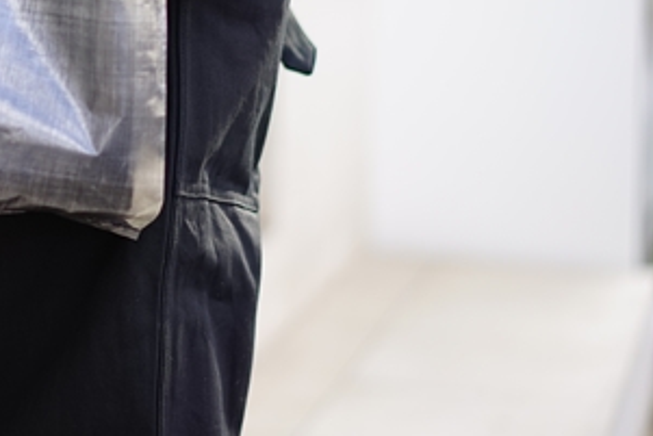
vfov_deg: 9.3
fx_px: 2649
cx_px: -100
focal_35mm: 146
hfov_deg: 13.7
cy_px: -123
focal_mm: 55
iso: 100
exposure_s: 1/400
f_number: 1.8
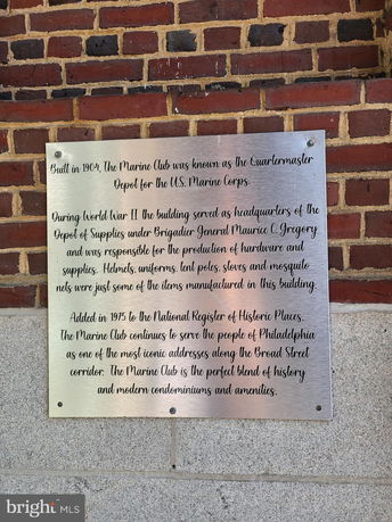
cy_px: 261
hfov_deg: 58.9
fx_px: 347
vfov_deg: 73.9
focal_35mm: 23
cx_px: 196
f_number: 1.8
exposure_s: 1/120
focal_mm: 6.4
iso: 16
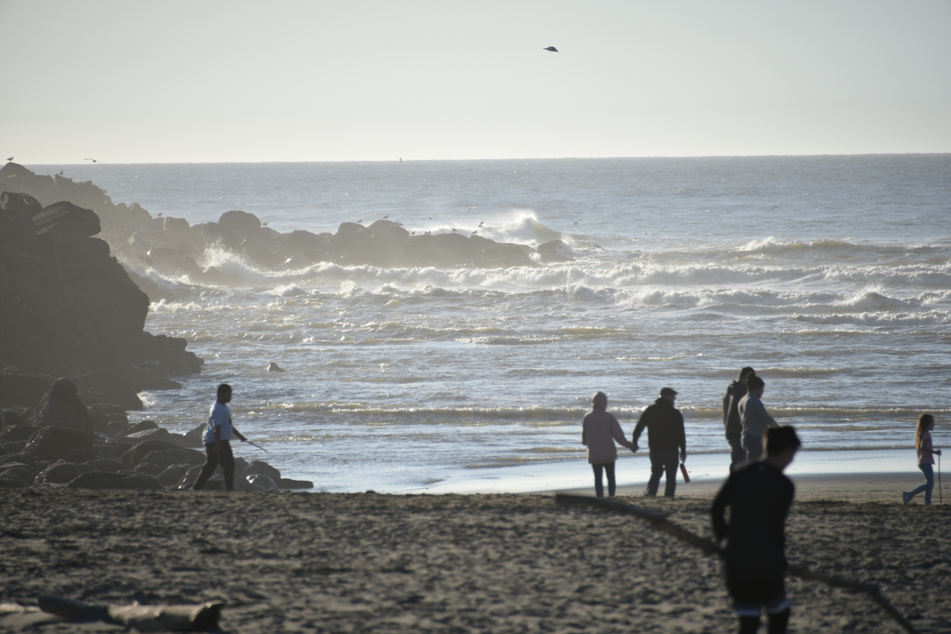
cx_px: 476
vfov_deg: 4.6
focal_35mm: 300
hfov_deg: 6.9
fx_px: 7926
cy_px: 317
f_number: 6.3
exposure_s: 1/640
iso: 100
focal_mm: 300
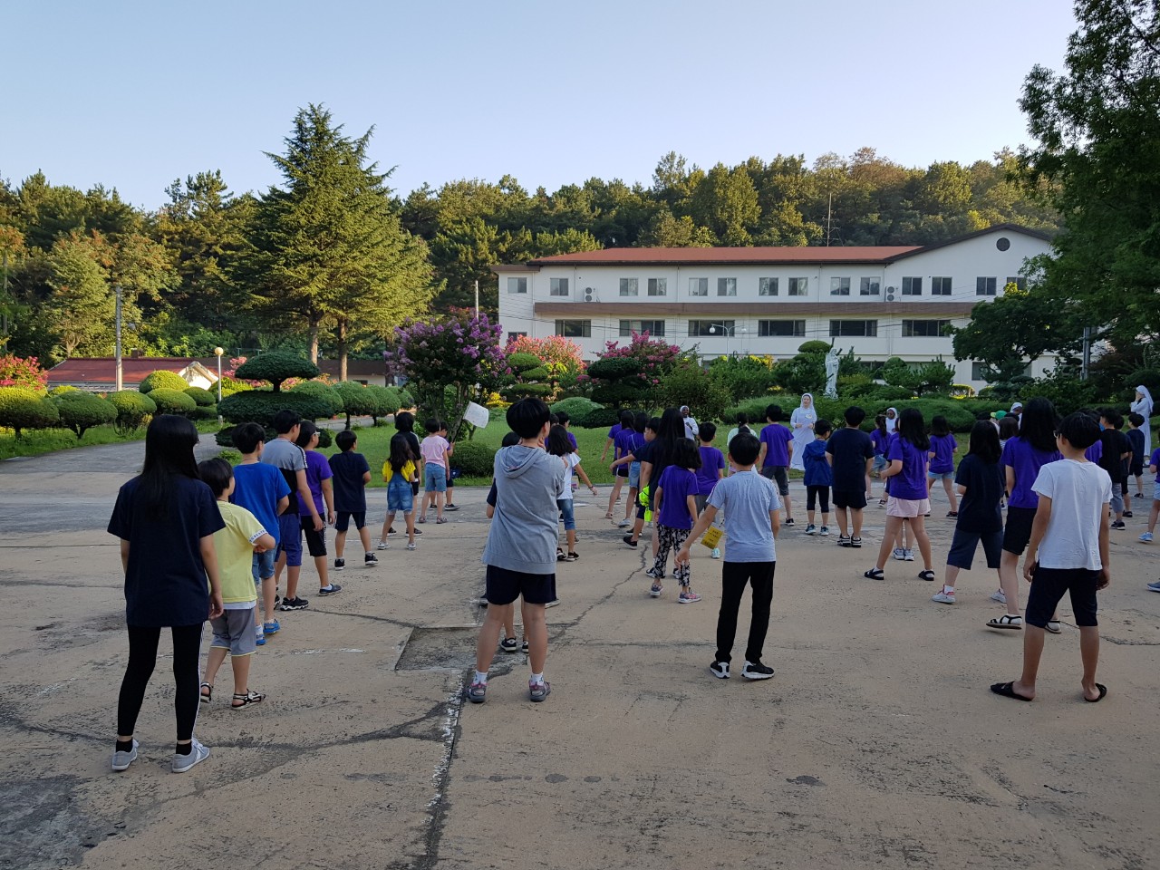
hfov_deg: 67.3
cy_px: 435
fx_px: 871
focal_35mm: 26
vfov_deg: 53.1
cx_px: 580
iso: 40
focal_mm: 4.3
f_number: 1.7
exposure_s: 1/667
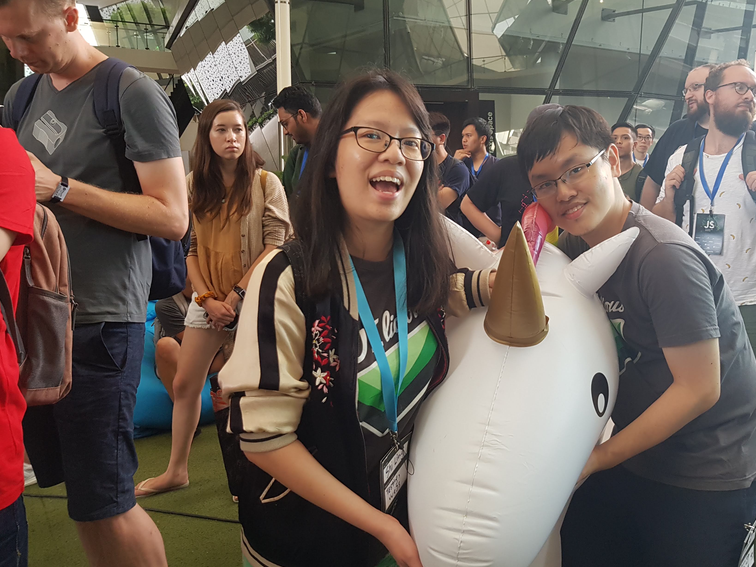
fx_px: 699
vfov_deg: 44.1
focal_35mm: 32
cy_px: 266
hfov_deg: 56.3
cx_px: 462
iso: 100
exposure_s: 1/50
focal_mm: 4.2
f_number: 1.7
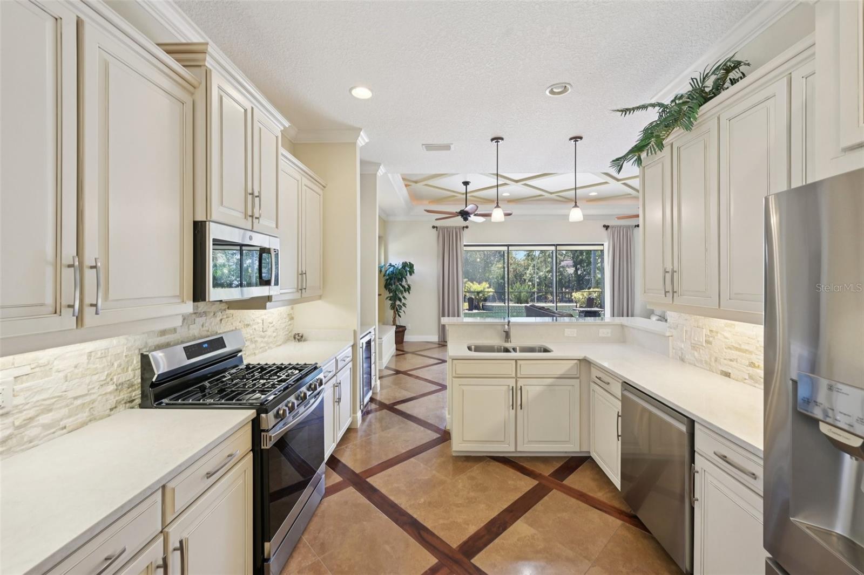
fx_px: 336
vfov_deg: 81.2
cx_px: 432
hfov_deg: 104.3
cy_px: 288
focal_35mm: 14
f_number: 8
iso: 400
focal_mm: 14
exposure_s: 1/30
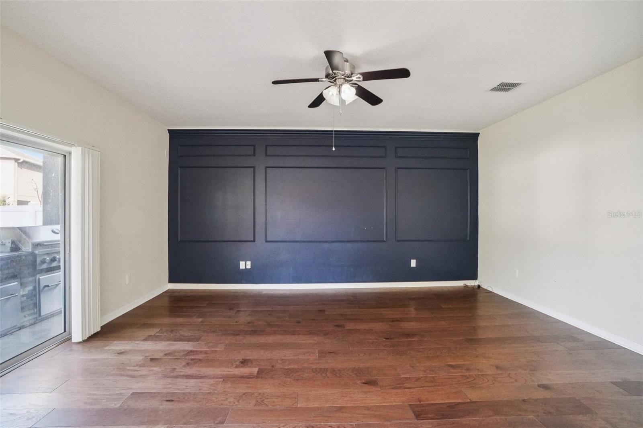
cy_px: 214
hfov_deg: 100.4
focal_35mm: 15
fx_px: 268
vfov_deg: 77.3
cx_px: 322
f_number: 8
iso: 6400
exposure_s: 1/30
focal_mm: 10
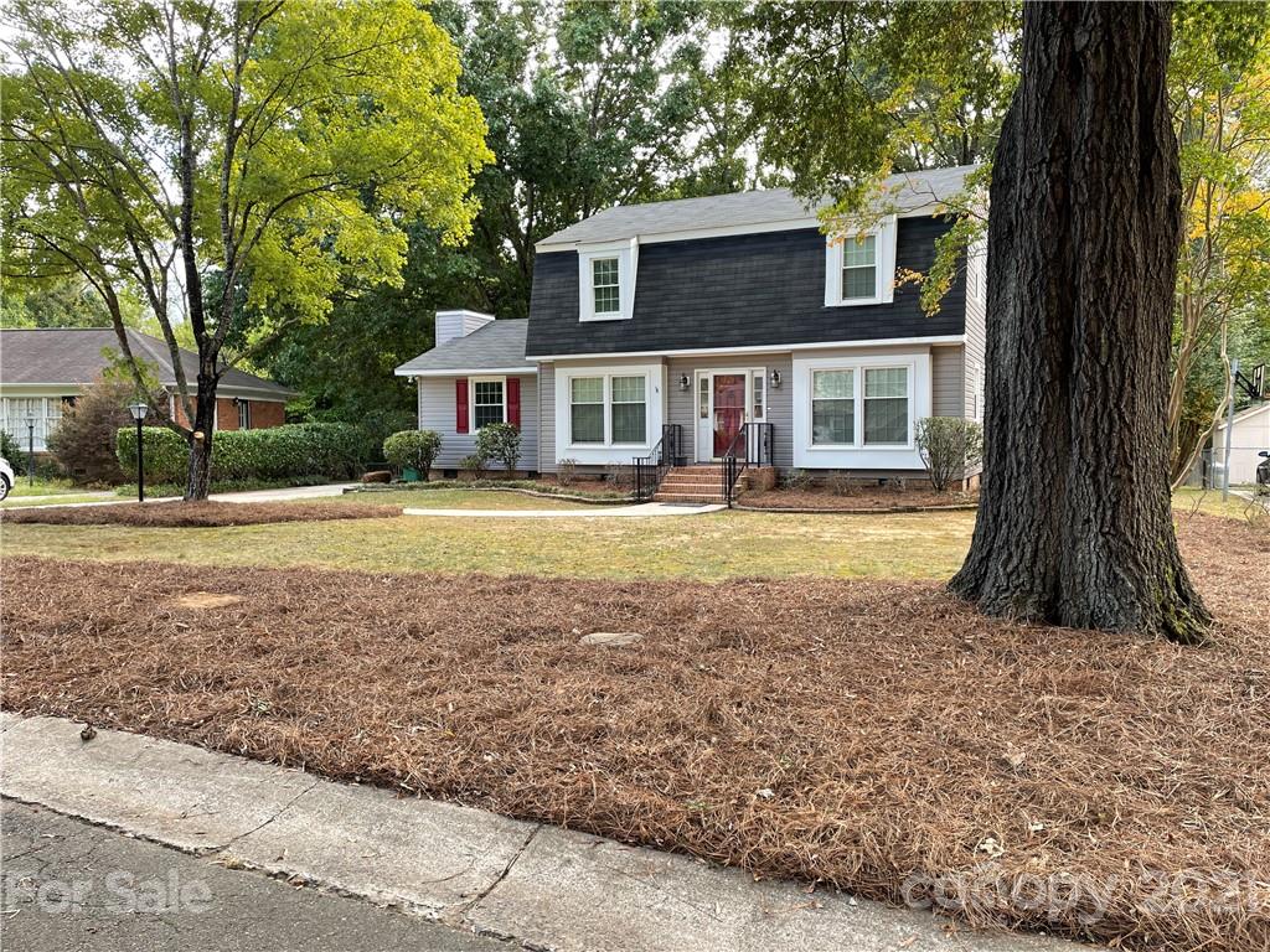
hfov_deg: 67.3
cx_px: 635
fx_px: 954
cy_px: 476
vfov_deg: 53.1
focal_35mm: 26
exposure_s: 1/121
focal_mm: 4.2
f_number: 1.6
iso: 32
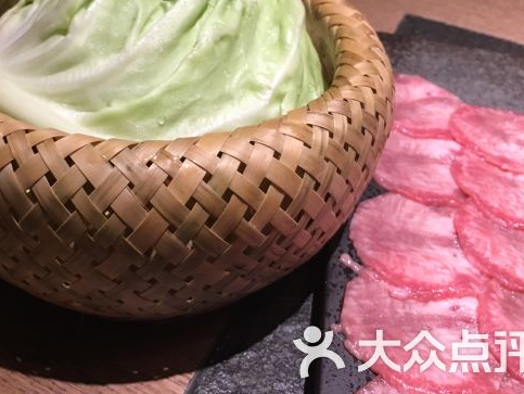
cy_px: 123
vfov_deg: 34.0
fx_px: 636
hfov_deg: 44.3
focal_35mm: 42
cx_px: 186
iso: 80
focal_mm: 4.15
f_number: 2.2
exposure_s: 1/17
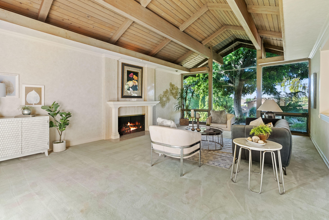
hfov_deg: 93.2
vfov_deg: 70.4
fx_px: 155
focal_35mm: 17
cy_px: 104
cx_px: 156
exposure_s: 1/10
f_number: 8
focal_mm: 16
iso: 800
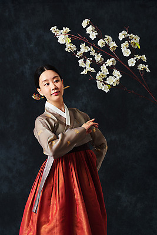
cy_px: 118
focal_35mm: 135
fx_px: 882
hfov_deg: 10.2
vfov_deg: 15.2
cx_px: 78
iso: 100
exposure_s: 1/125
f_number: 11
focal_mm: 135
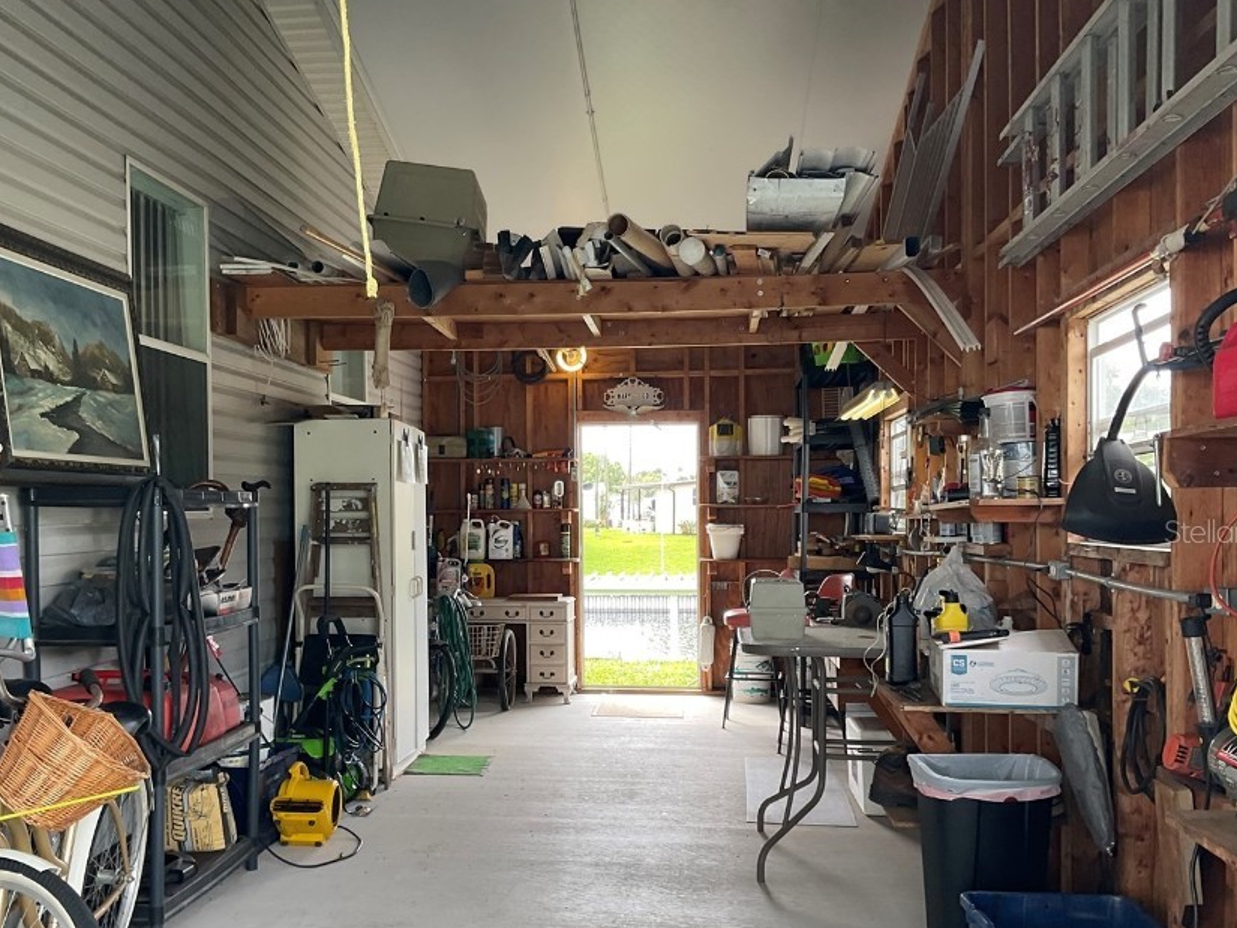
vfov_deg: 39.6
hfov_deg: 51.2
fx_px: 1287
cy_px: 531
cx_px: 538
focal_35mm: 36
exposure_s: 1/120
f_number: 1.8
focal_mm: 3
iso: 40
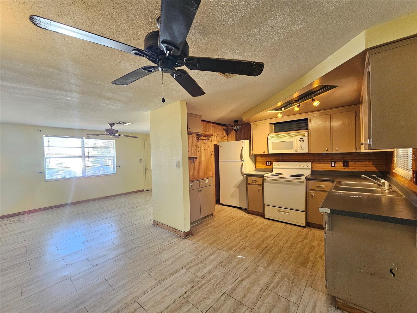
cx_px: 208
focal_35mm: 13
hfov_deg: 106.2
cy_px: 156
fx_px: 157
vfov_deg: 89.9
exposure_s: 1/60
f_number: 2.2
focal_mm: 2.2
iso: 320
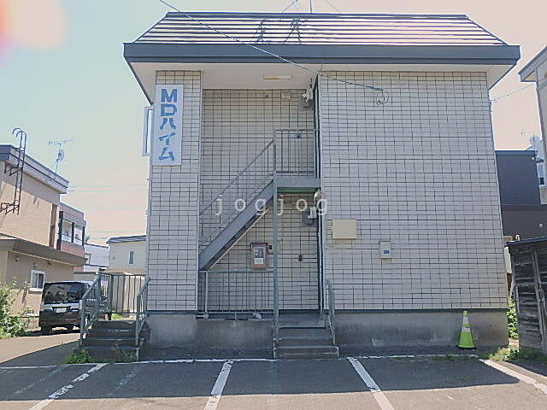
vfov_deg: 41.8
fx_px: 537
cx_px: 274
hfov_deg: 54.0
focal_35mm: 34
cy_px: 205
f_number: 4.9
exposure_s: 1/250
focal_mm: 6
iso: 125
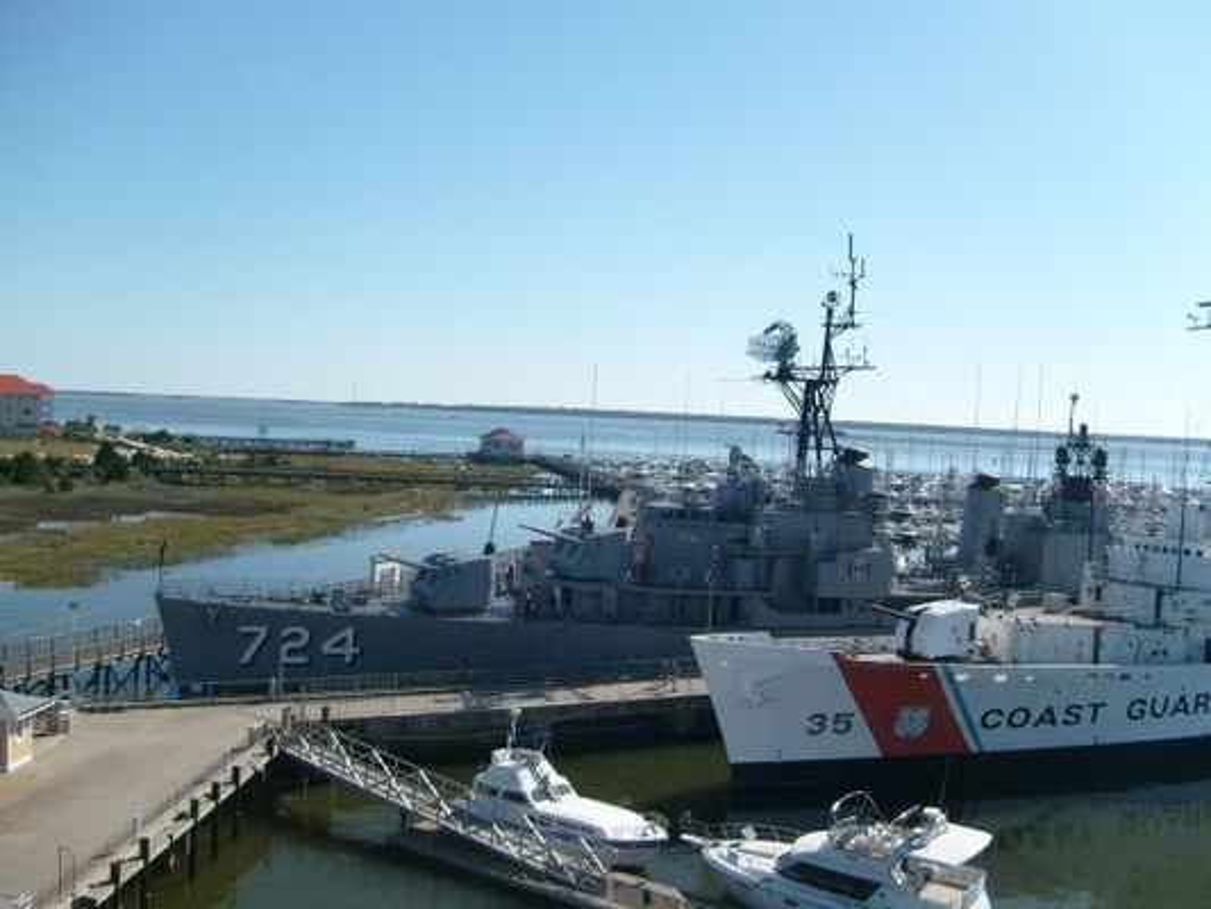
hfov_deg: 52.6
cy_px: 454
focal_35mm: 35
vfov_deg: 40.7
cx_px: 606
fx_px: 1225
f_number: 7.1
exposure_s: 1/350
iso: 80
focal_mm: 5.8
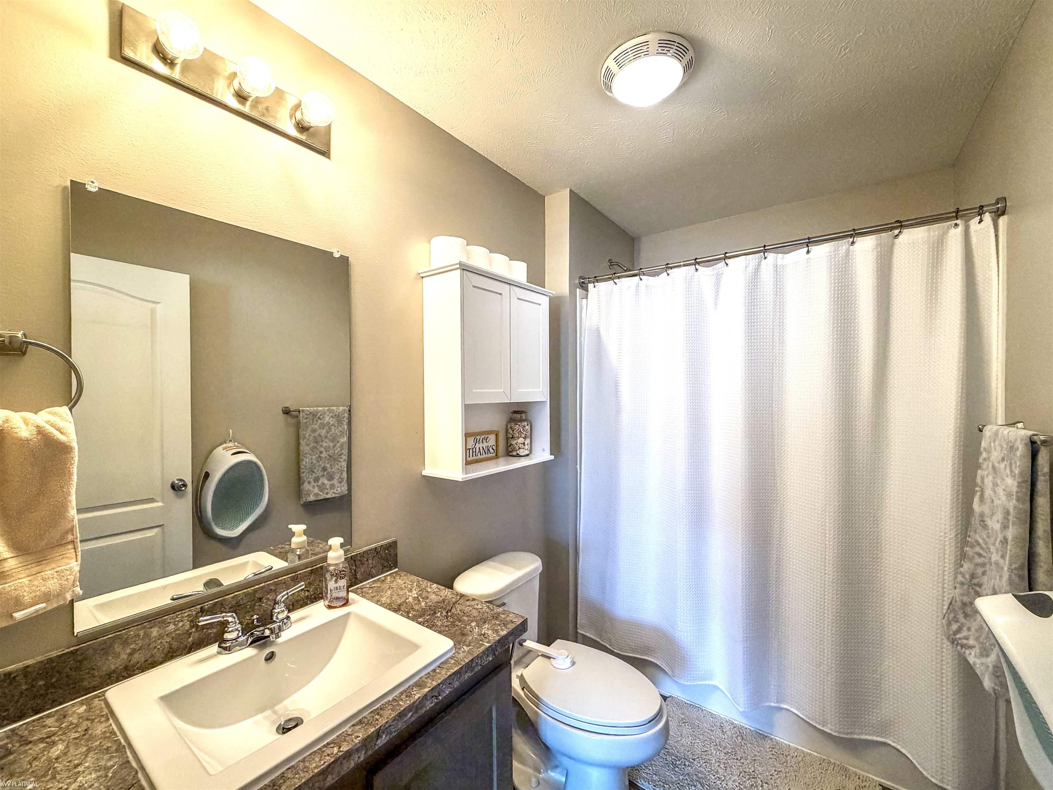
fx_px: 426
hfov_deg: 102.1
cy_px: 395
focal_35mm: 14
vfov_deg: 85.7
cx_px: 526
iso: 250
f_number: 2.2
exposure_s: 1/120
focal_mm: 2.22
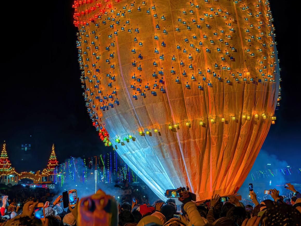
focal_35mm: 64
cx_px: 191
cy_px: 63
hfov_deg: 30.1
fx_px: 556
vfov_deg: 22.8
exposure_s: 1/60
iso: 640
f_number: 4
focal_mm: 40
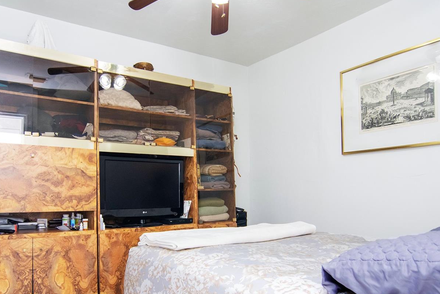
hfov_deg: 73.0
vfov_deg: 52.5
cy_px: 186
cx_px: 177
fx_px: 293
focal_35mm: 24
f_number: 4.5
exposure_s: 1/80
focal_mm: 12
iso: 800
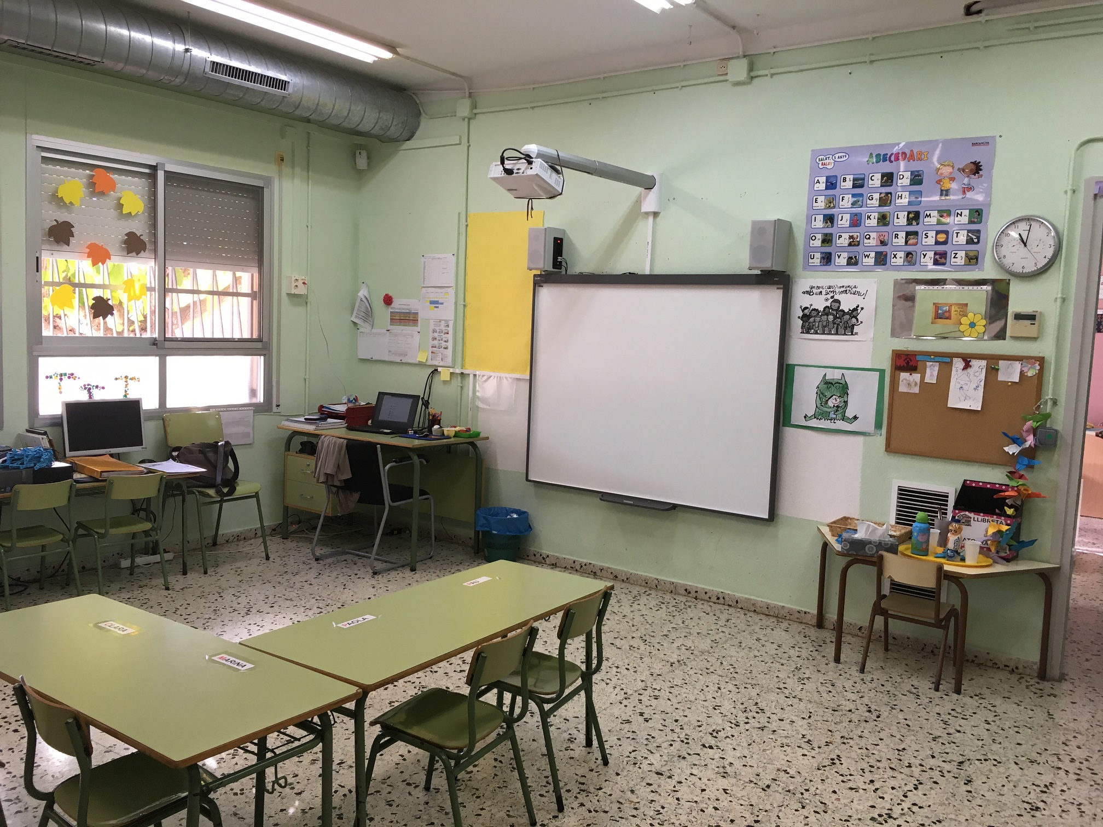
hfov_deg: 61.7
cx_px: 552
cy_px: 414
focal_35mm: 29
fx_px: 924
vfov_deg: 48.2
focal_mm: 4.15
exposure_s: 1/33
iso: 32
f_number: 2.2
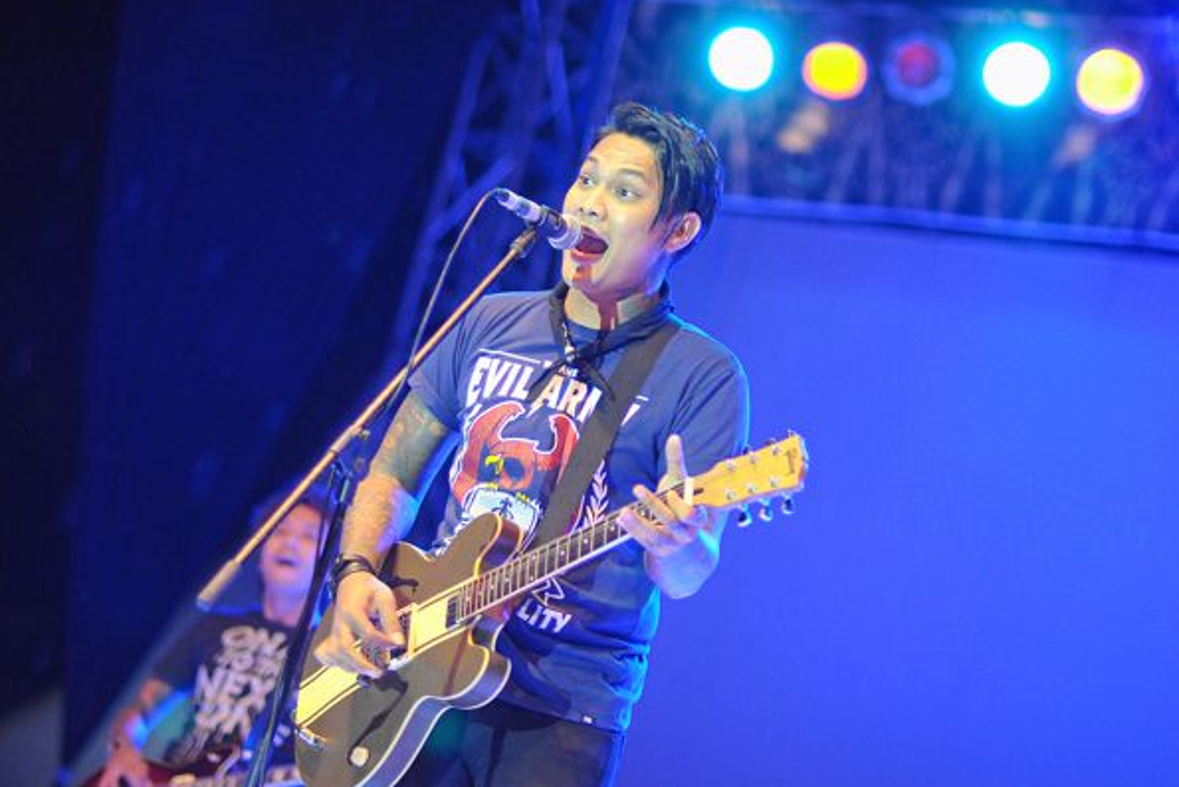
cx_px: 589
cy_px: 393
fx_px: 4209
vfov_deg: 10.7
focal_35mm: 129
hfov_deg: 15.9
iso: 1600
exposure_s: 1/200
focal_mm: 85
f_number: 2
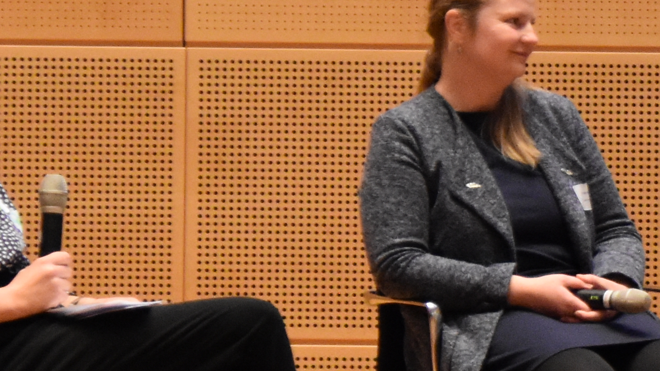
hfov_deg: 6.1
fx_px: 6090
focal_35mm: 348
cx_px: 1194
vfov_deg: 3.5
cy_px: -2
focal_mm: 50
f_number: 4.5
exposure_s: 1/60
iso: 2800
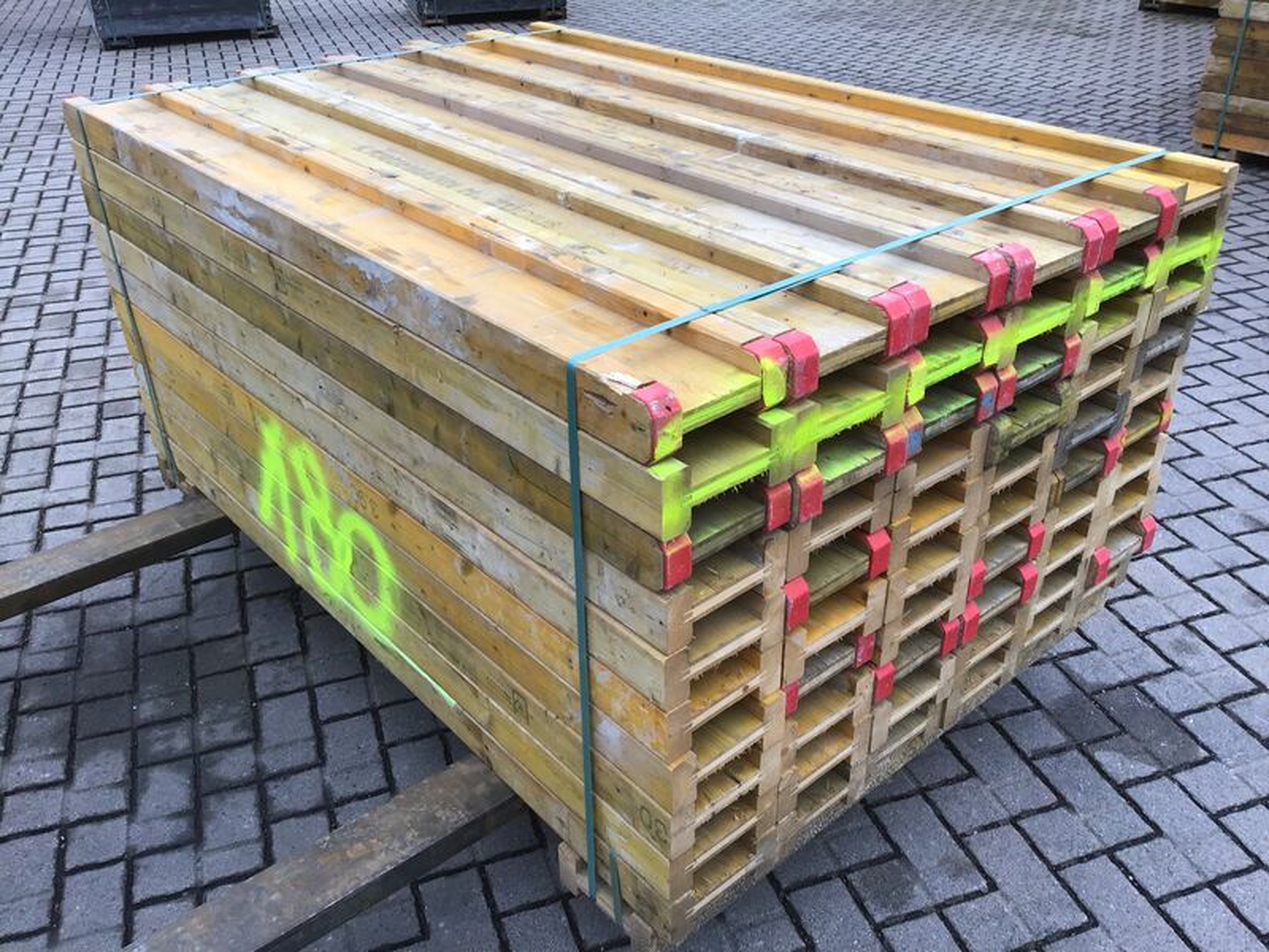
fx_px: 1136
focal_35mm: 31
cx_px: 634
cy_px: 476
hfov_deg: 58.4
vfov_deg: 45.4
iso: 40
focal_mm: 3.3
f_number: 2.4
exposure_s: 1/100
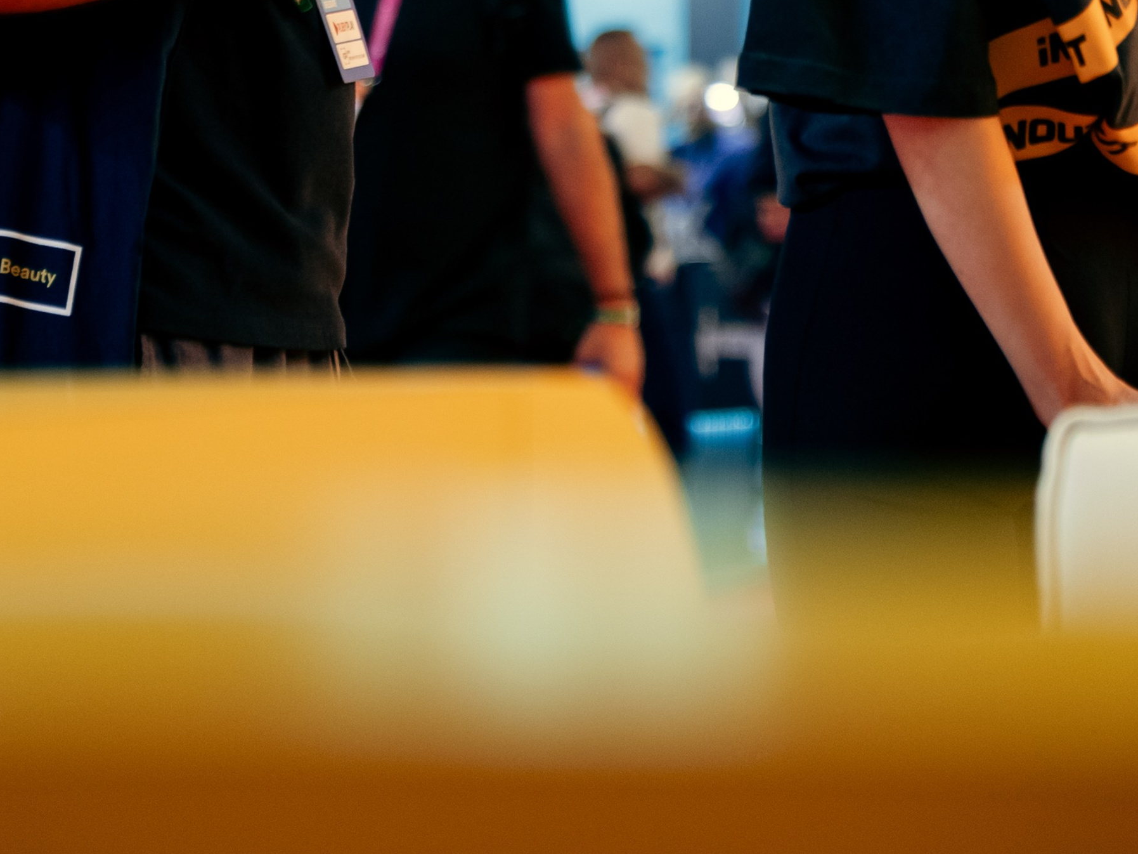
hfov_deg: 9.2
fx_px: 7101
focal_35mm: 216
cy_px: -199
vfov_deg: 6.8
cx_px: 534
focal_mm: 70
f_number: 2.8
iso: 640
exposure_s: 1/100
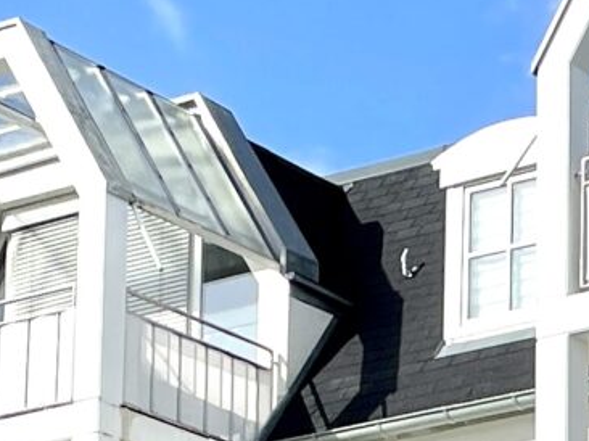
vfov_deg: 7.9
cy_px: 761
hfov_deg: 10.7
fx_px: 3095
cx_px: 737
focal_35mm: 182
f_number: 1.6
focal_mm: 4.2
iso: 32
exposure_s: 1/3509
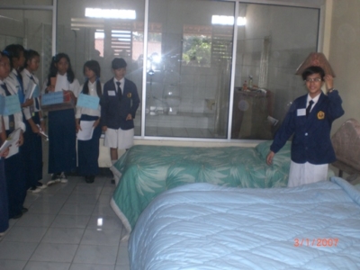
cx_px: 180
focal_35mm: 38
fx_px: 395
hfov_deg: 49.0
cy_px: 135
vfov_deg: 37.7
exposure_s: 1/60
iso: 200
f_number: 3.1
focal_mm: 6.3
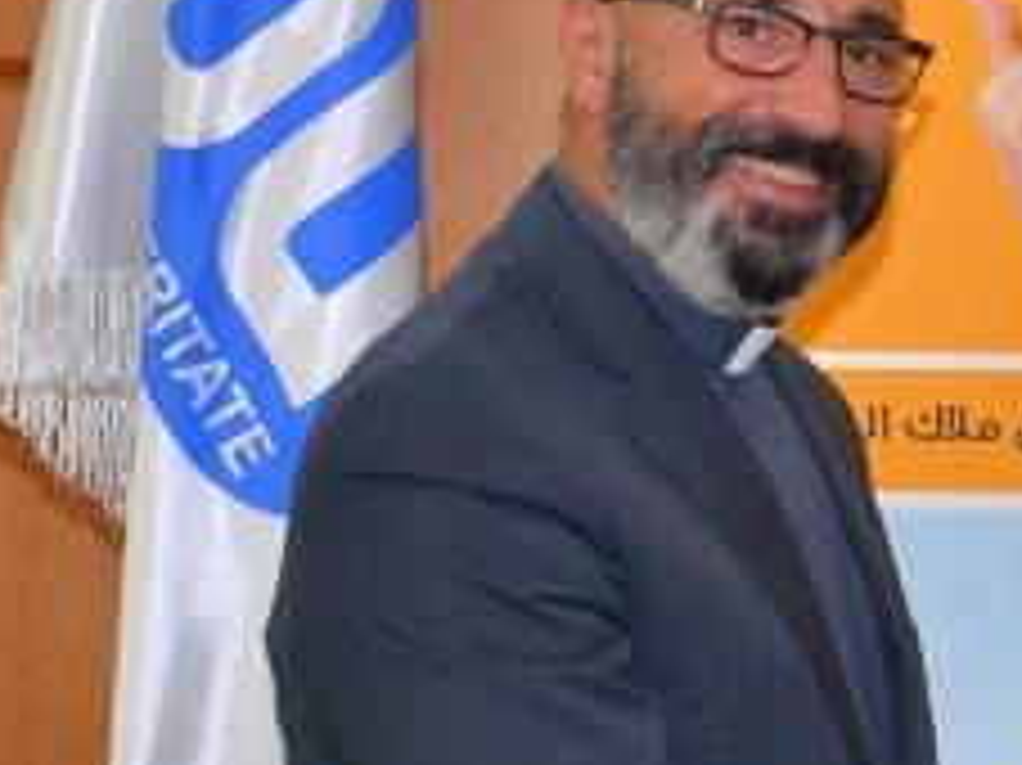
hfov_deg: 7.3
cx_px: 1279
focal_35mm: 269
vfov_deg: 5.5
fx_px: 7938
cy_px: 641
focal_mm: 62
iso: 1250
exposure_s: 1/100
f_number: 9
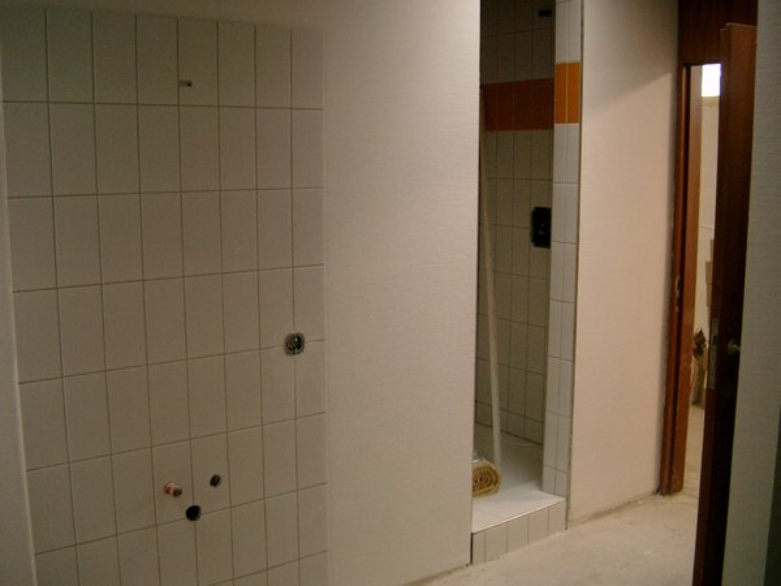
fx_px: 835
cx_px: 390
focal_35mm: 37
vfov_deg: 38.7
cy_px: 293
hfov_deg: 50.1
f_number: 2.6
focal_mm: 7.6
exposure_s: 1/60
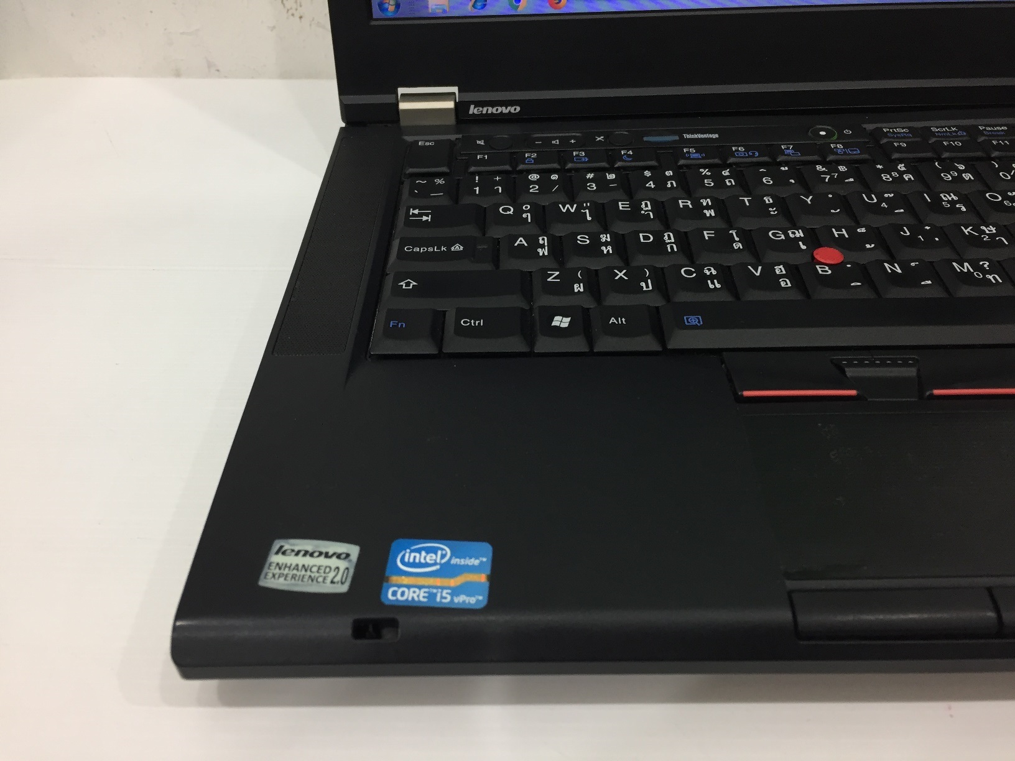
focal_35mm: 29
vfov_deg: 48.2
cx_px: 508
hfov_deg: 61.7
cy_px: 380
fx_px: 850
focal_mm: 4.15
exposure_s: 1/33
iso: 80
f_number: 2.2
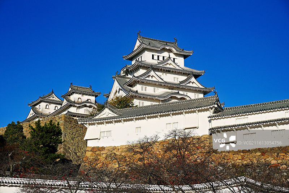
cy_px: 96
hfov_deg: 27.0
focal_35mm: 75
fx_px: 602
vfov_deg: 18.2
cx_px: 144
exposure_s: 1/320
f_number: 11
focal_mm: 50
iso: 100
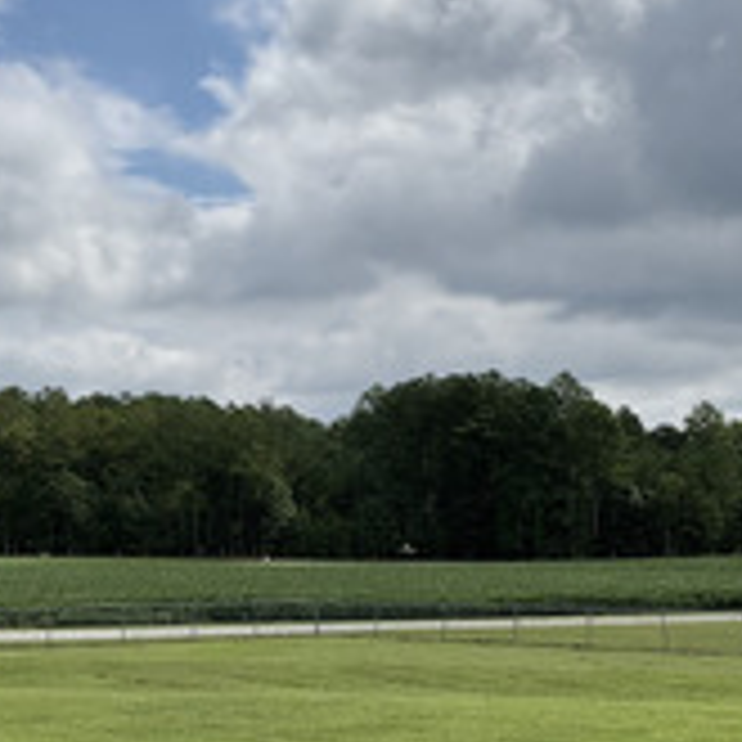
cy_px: 576
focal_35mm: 70
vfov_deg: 24.3
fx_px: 1698
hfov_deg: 24.5
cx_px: 513
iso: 16
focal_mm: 3
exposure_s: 1/3322
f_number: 1.8
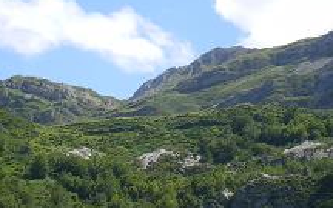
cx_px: 150
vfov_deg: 9.0
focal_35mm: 145
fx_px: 1316
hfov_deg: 14.4
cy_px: 123
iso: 64
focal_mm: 9.3
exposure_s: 1/160
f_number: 5.6
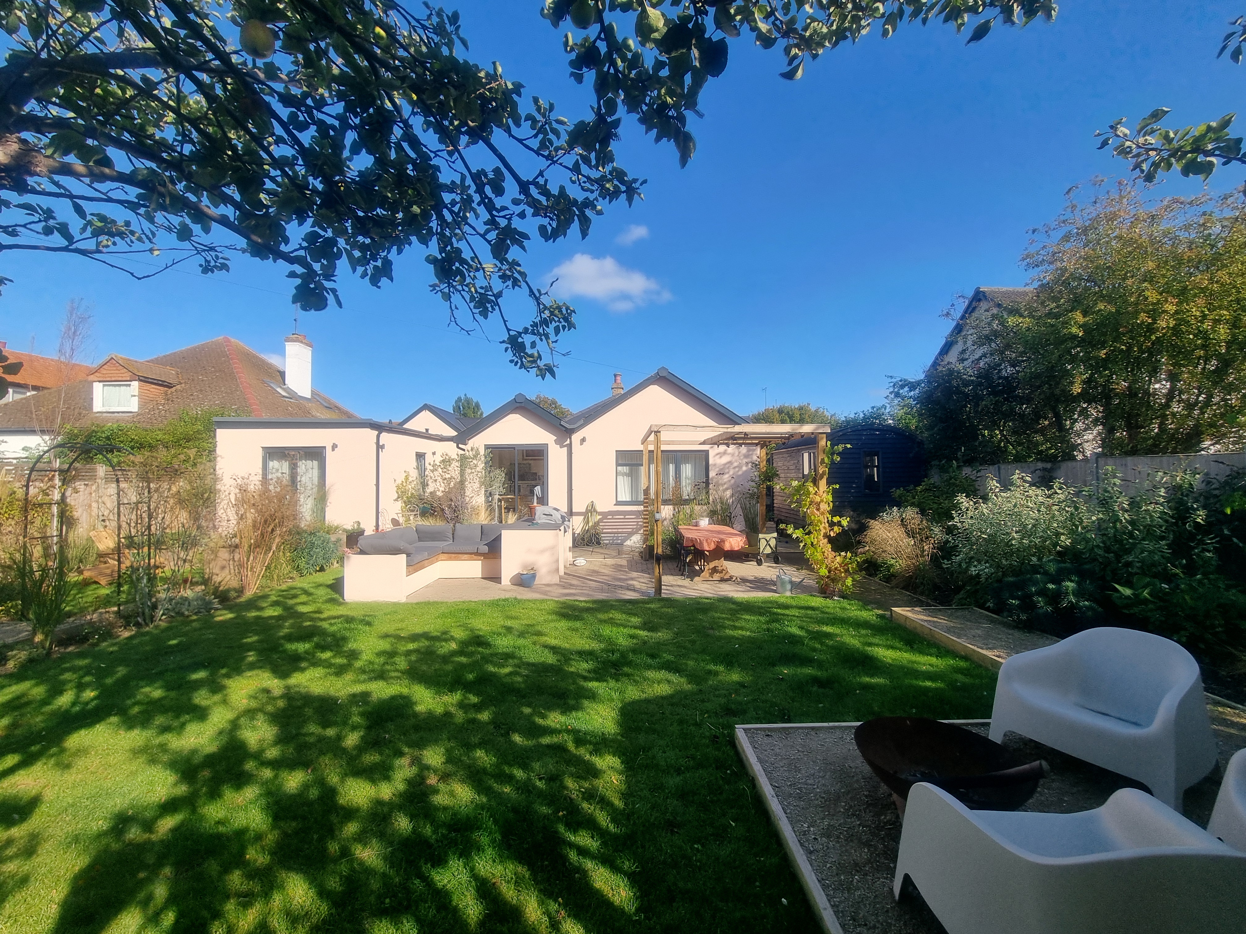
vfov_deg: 89.9
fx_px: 468
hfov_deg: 106.2
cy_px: 467
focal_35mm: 13
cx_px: 623
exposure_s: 1/1384
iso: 50
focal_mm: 2.2
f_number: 2.2
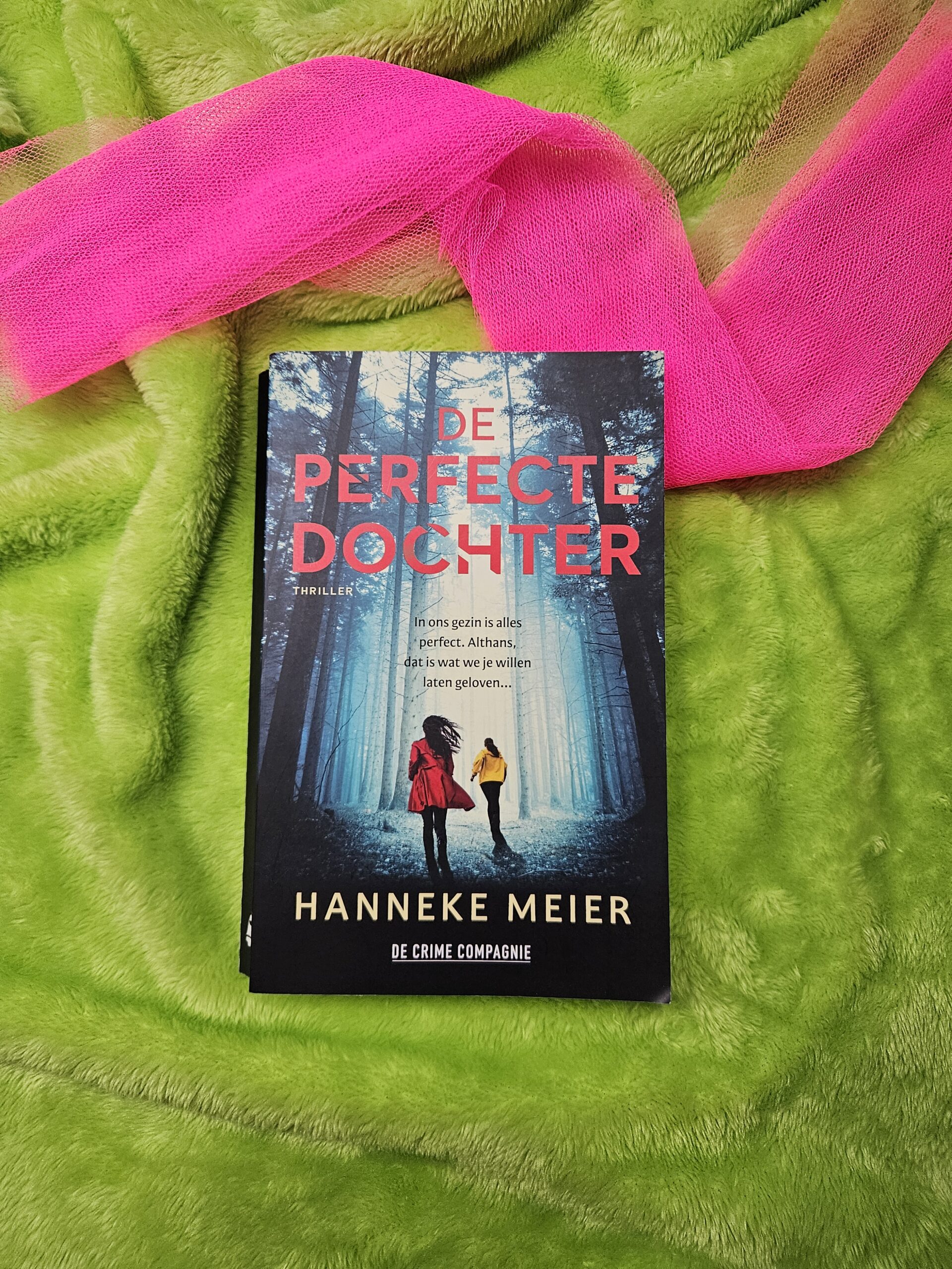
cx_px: 476
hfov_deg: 58.9
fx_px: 843
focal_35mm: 23
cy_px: 634
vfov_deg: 73.9
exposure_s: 1/359
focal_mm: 5.4
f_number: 1.8
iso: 250
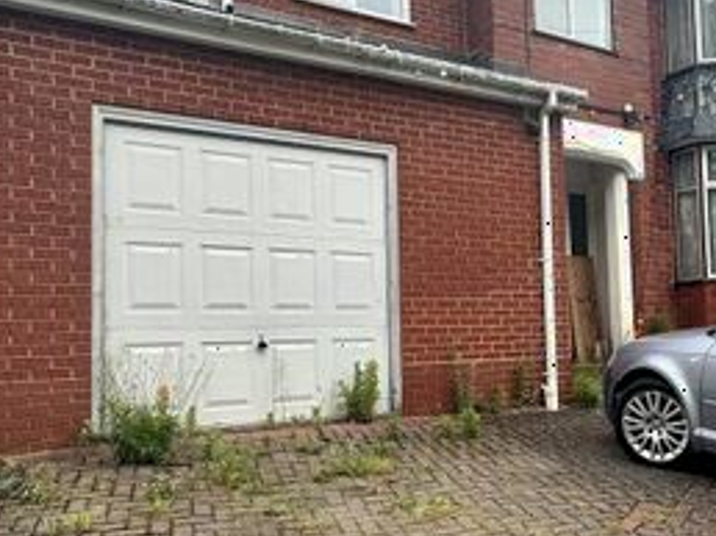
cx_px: 486
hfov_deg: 48.1
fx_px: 785
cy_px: 299
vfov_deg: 37.6
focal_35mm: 38
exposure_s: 1/707
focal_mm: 2.22
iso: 40
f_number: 2.2
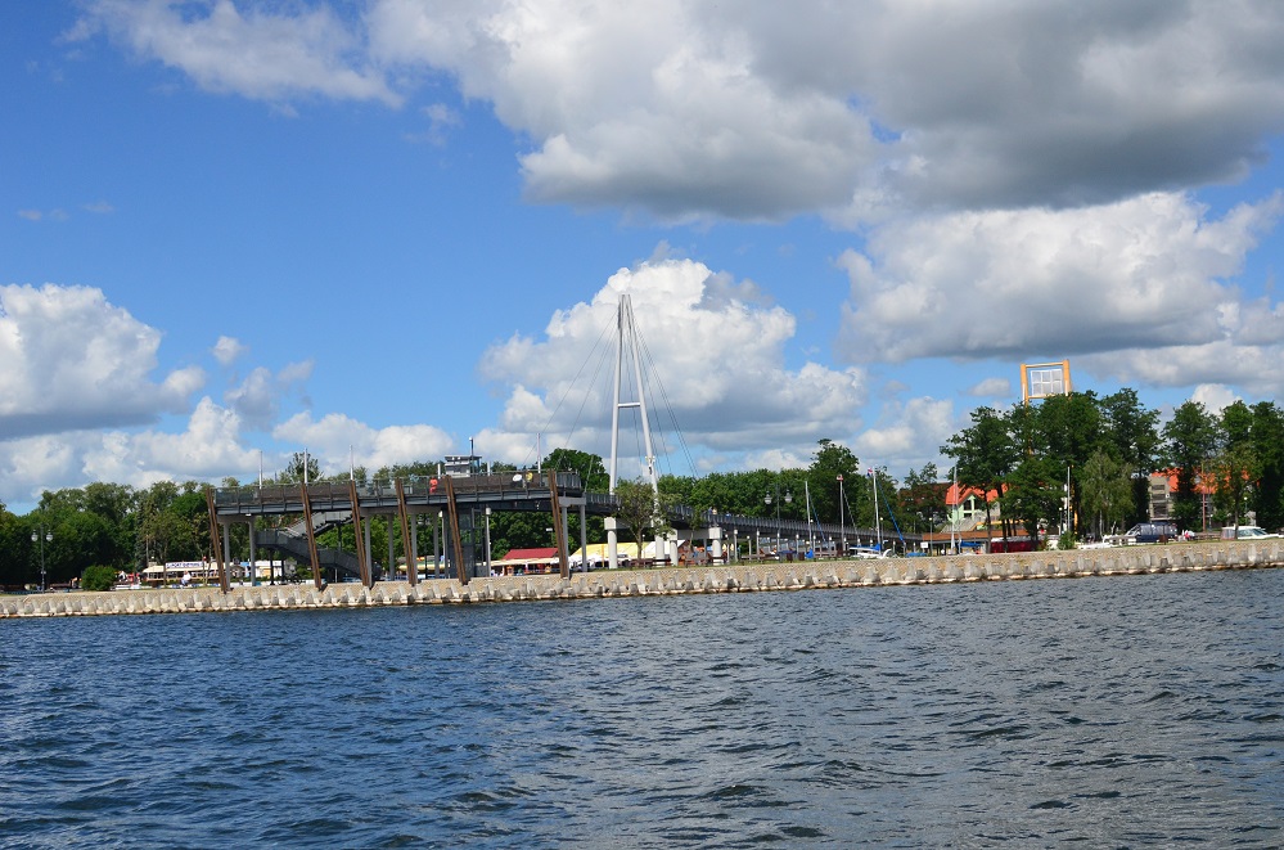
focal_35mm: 52
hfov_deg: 37.9
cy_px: 425
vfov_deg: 25.6
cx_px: 642
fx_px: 1868
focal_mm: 35
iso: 640
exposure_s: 1/5000
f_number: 5.6
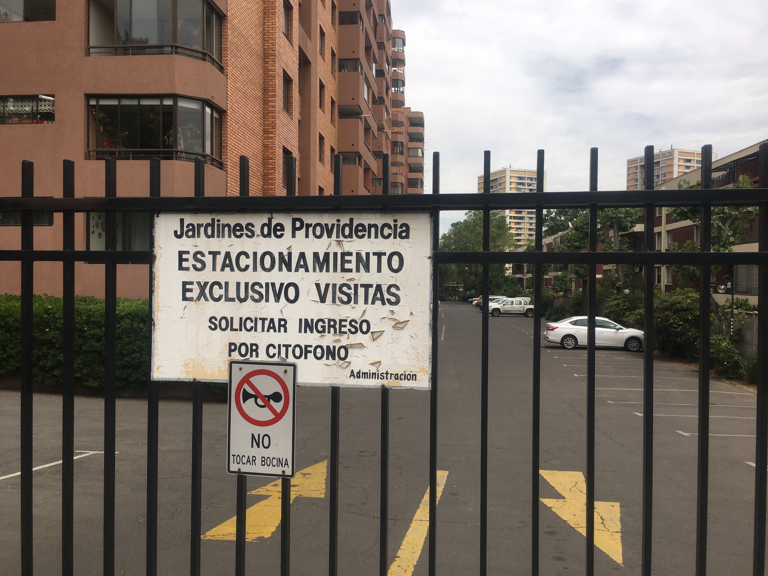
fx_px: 643
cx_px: 384
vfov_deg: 48.2
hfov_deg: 61.7
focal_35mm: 29
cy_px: 288
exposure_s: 1/1876
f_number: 2.2
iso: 25
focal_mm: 4.15
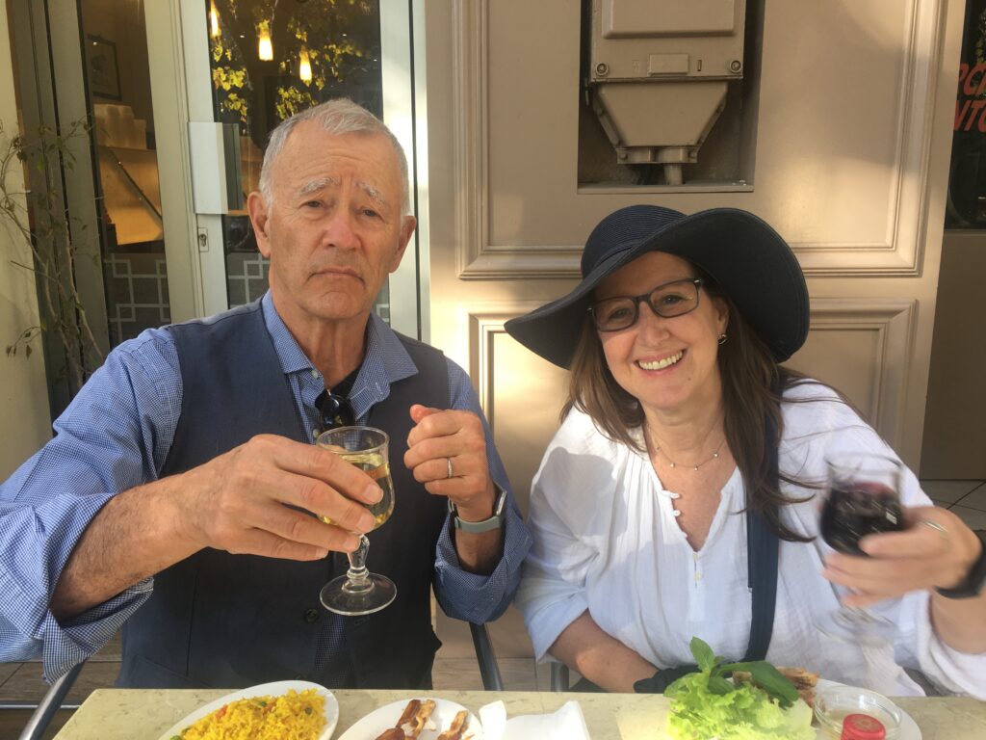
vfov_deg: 48.2
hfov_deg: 61.7
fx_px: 826
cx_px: 493
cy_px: 370
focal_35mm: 29
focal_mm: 4.15
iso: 25
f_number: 2.2
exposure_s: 1/50
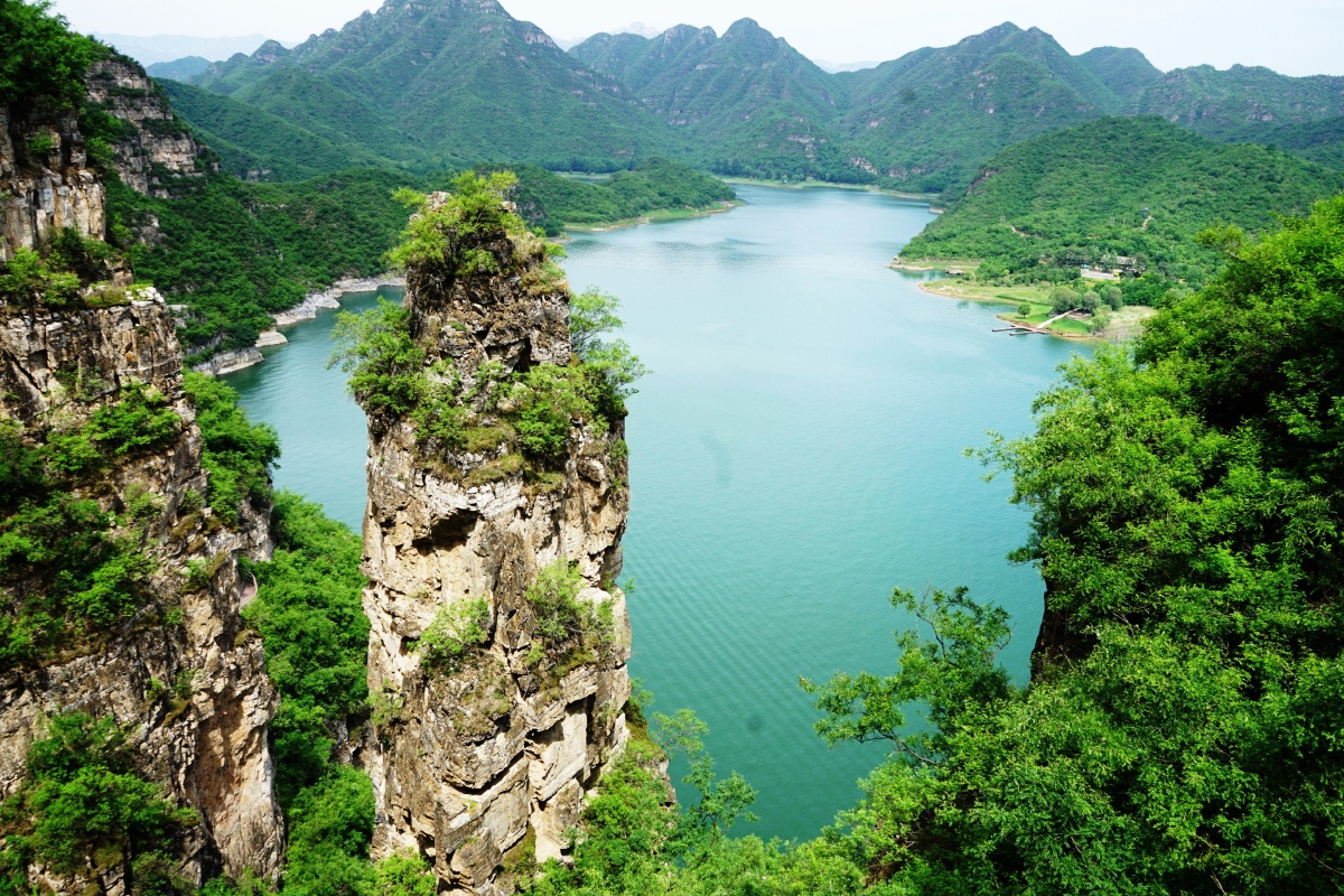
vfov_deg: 46.4
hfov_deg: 65.5
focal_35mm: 28
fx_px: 1045
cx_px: 672
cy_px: 448
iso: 125
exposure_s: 1/250
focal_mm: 28
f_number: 7.1
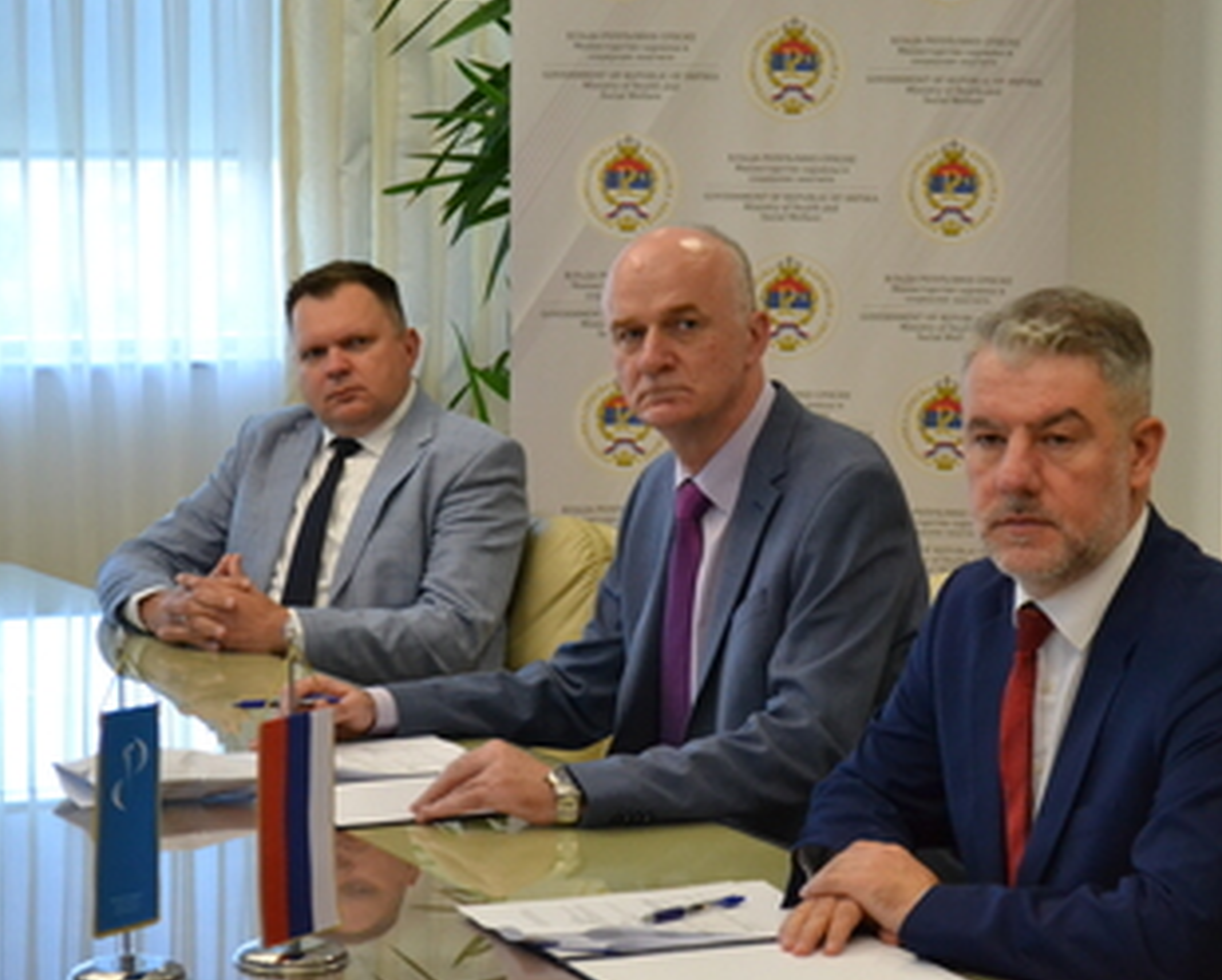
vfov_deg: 15.8
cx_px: 720
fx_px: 3534
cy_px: 506
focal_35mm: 98
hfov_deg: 19.6
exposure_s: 1/250
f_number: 5.6
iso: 3200
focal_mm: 55
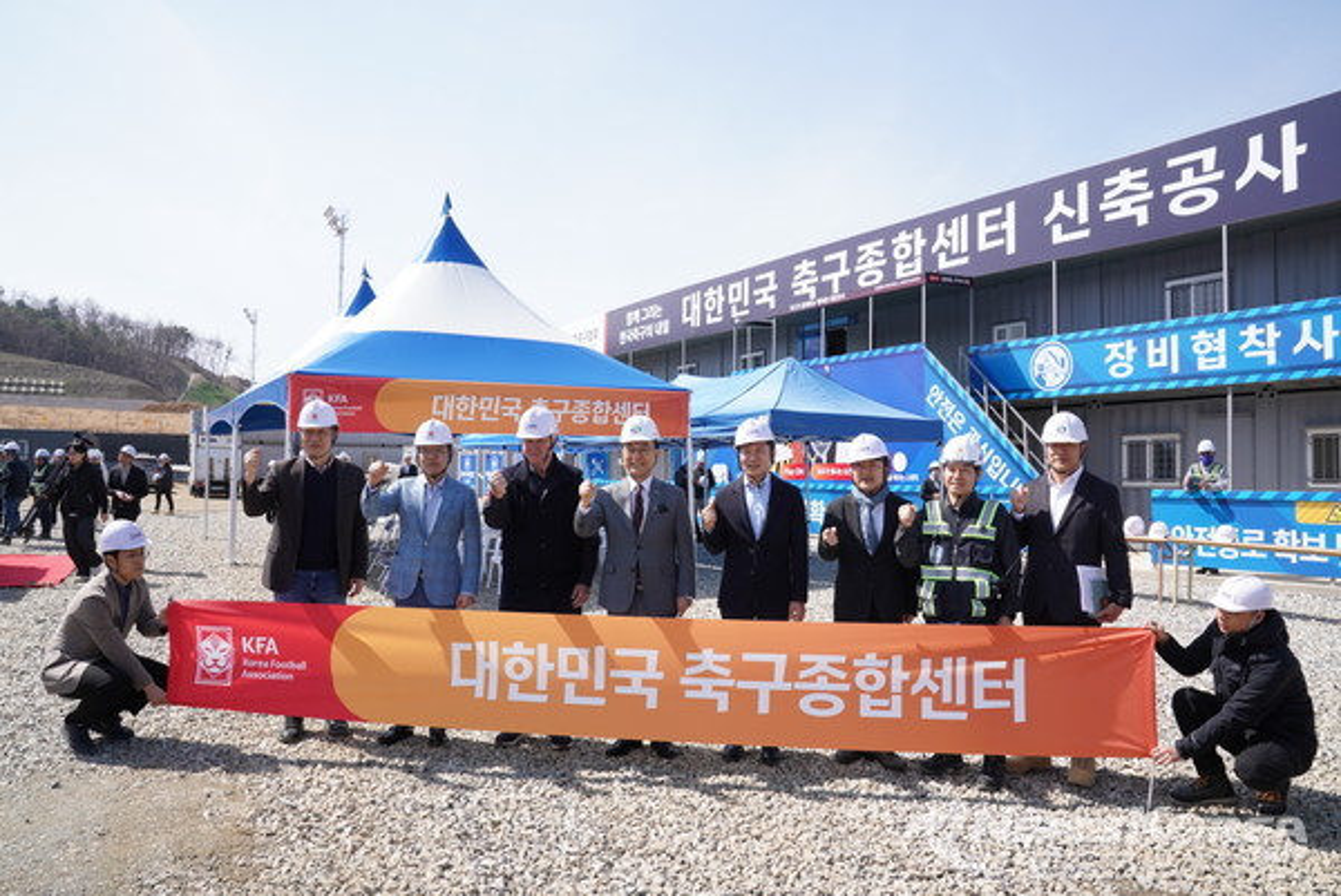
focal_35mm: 24
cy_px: 448
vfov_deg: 53.2
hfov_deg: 73.7
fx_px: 895
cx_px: 670
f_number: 11
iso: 500
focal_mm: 24
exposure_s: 1/400
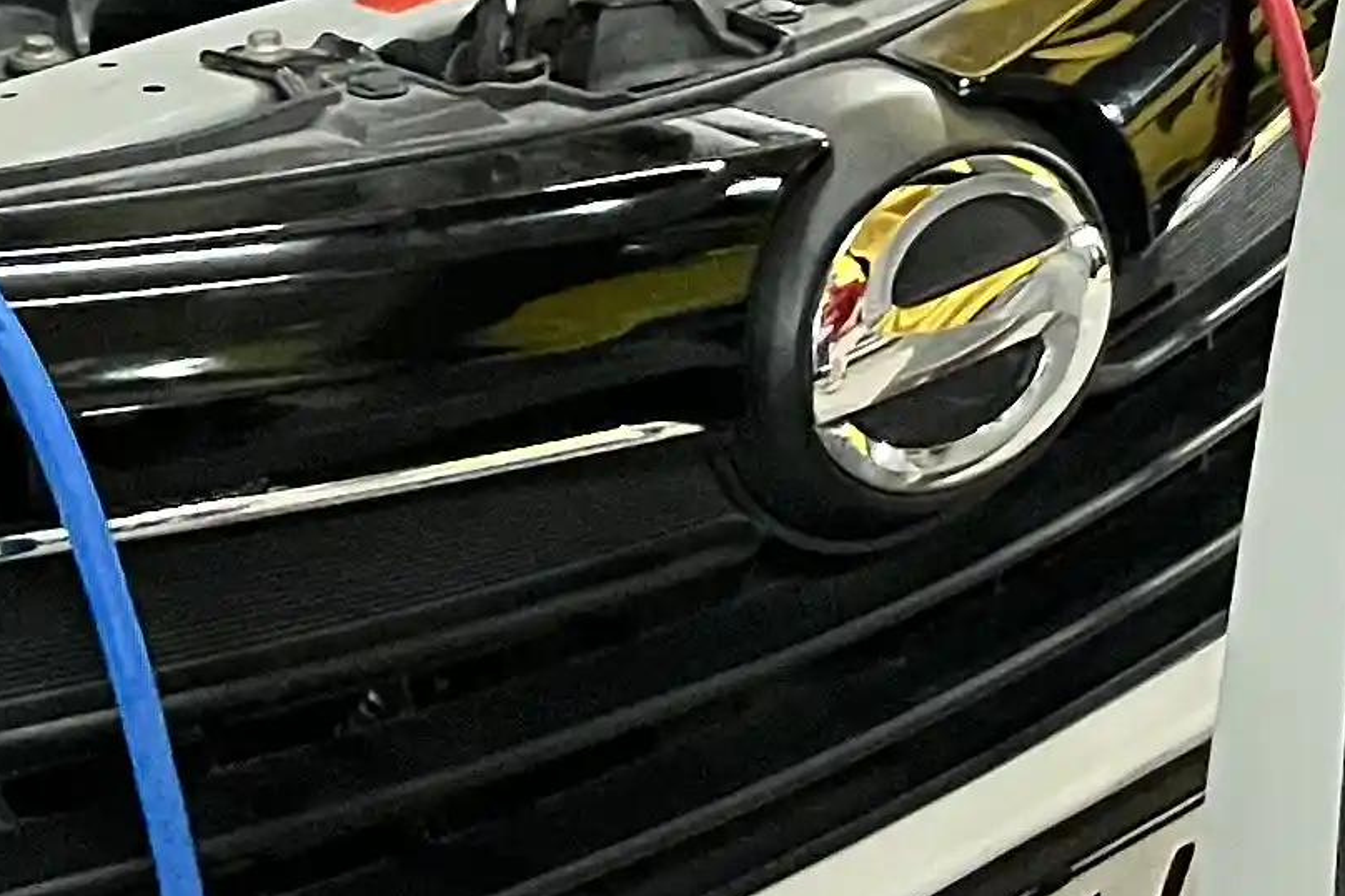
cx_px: 1297
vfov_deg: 9.2
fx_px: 5041
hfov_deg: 15.0
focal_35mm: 135
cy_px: -1189
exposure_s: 1/50
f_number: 1.6
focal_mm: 5.1
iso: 400
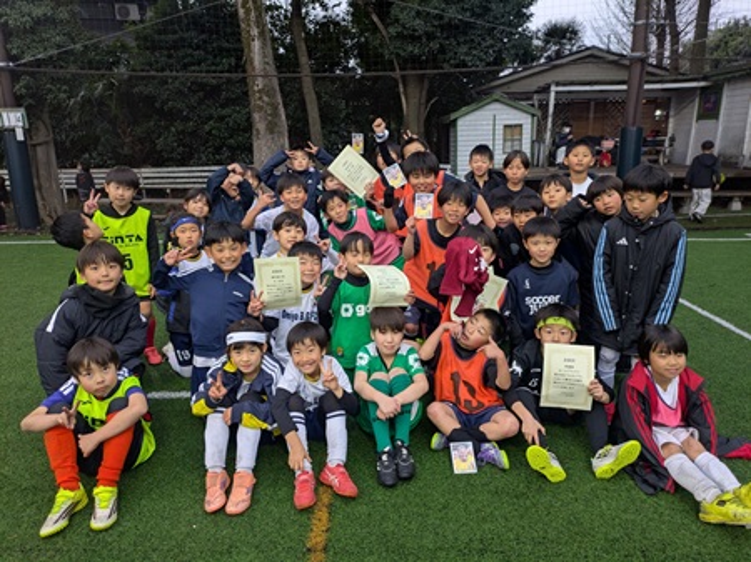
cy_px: 281
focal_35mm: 25
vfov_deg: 54.8
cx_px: 376
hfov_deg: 69.4
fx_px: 542
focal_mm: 5.43
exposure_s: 1/50
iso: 88
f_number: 1.89
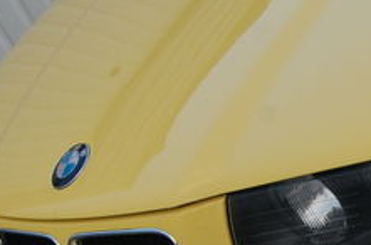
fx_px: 1161
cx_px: 383
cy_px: 175
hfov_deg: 17.7
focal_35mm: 113
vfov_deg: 12.0
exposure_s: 1/125
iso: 400
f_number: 5.6
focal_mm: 26
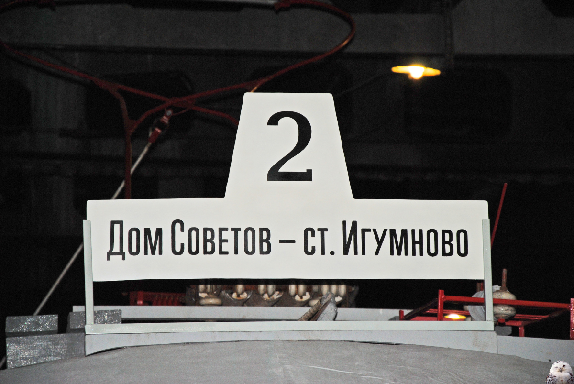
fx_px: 2514
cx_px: 287
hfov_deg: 13.0
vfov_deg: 8.7
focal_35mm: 158
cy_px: 192
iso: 200
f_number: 5.6
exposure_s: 1/60
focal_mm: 105
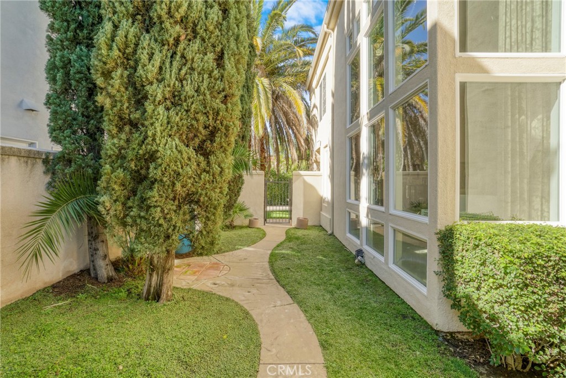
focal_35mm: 18
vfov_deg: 67.4
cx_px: 283
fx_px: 283
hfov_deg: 90.0
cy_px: 189
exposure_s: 1/25
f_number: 10
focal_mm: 12
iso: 400
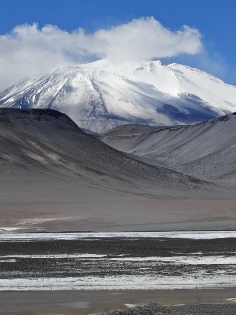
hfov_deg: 7.7
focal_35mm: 194
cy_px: 115
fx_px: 1763
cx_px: 135
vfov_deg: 10.2
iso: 50
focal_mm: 19.4
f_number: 3
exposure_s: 1/1697
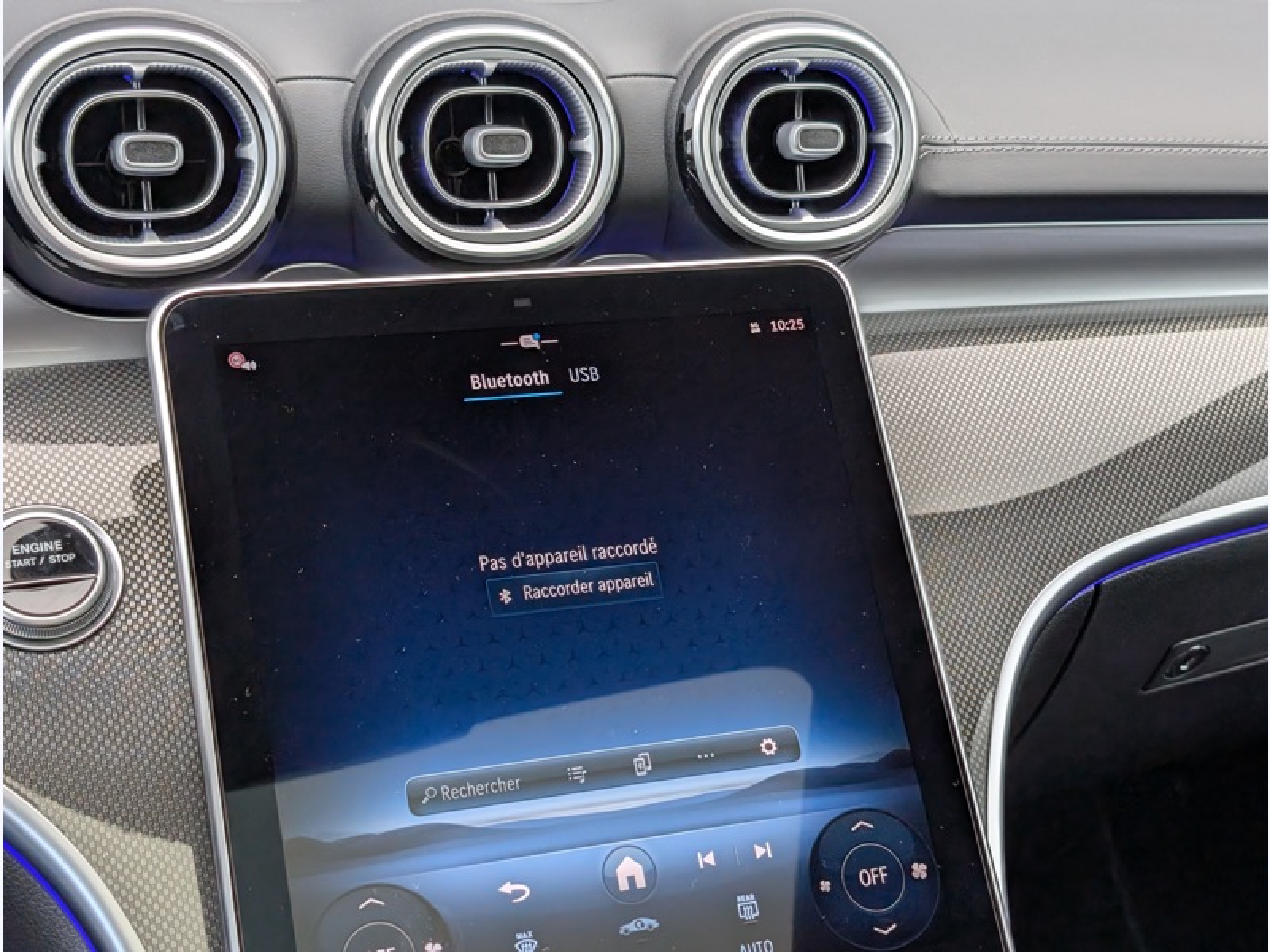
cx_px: 635
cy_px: 476
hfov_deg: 38.9
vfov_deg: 29.7
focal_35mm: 49
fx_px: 1798
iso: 108
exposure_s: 1/472
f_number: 1.68
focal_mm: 6.9
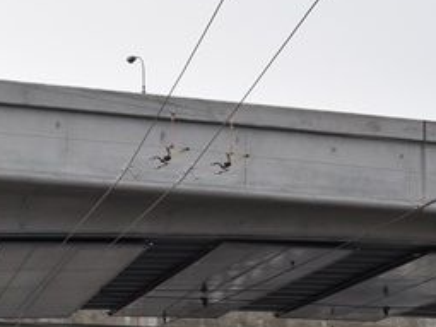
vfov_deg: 8.5
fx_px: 2191
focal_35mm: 174
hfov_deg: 11.2
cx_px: 499
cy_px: 342
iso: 100
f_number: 8
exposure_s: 1/250
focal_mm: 30
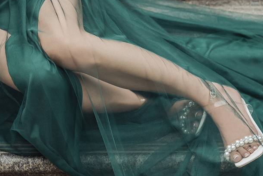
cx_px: -17
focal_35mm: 209
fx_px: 1527
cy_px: -50
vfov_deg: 6.5
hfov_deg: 9.8
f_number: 1.4
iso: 250
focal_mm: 50
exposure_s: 1/200
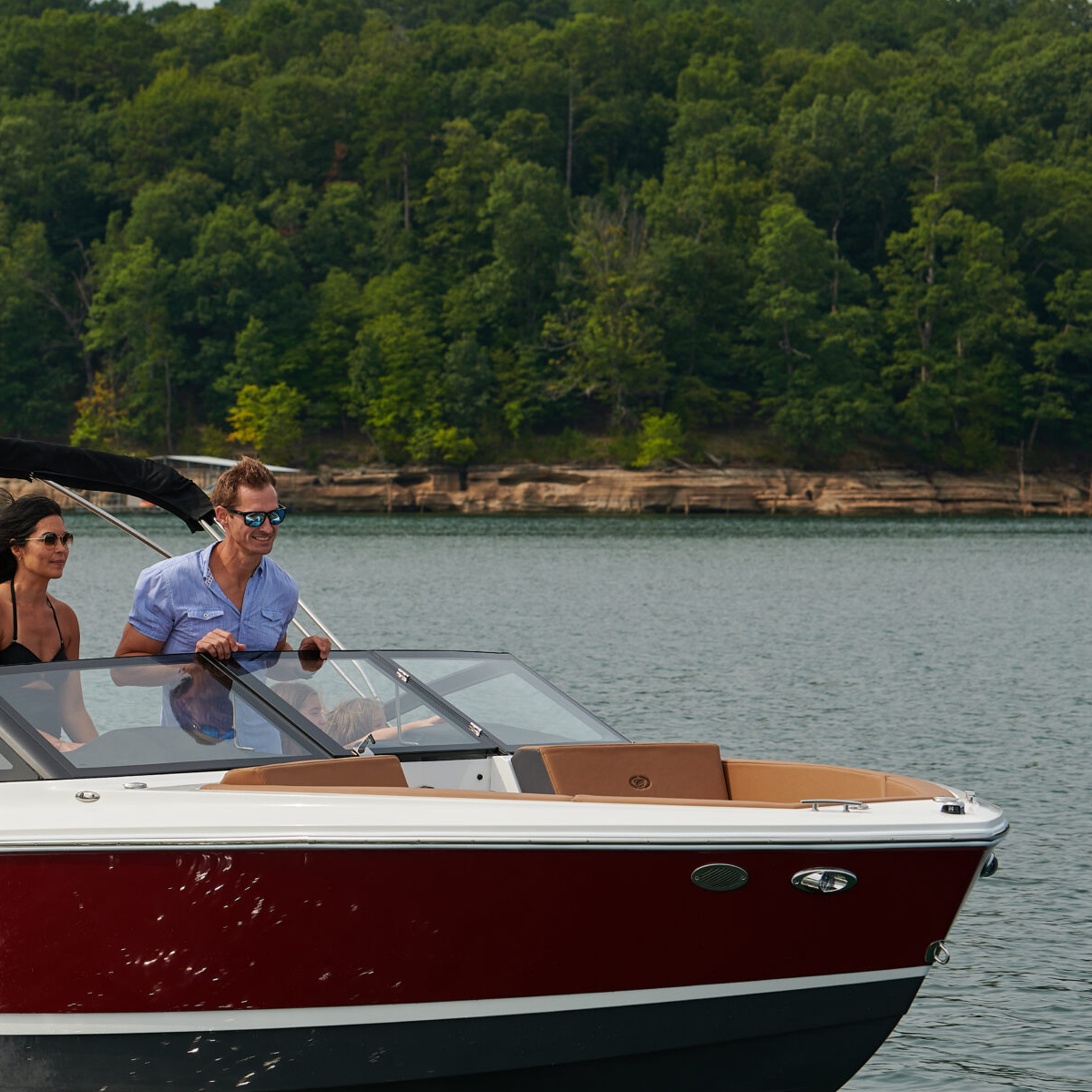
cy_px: 707
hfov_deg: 13.6
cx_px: 172
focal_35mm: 127
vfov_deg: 13.7
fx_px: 4533
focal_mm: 70
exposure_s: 1/800
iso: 100
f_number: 5.6
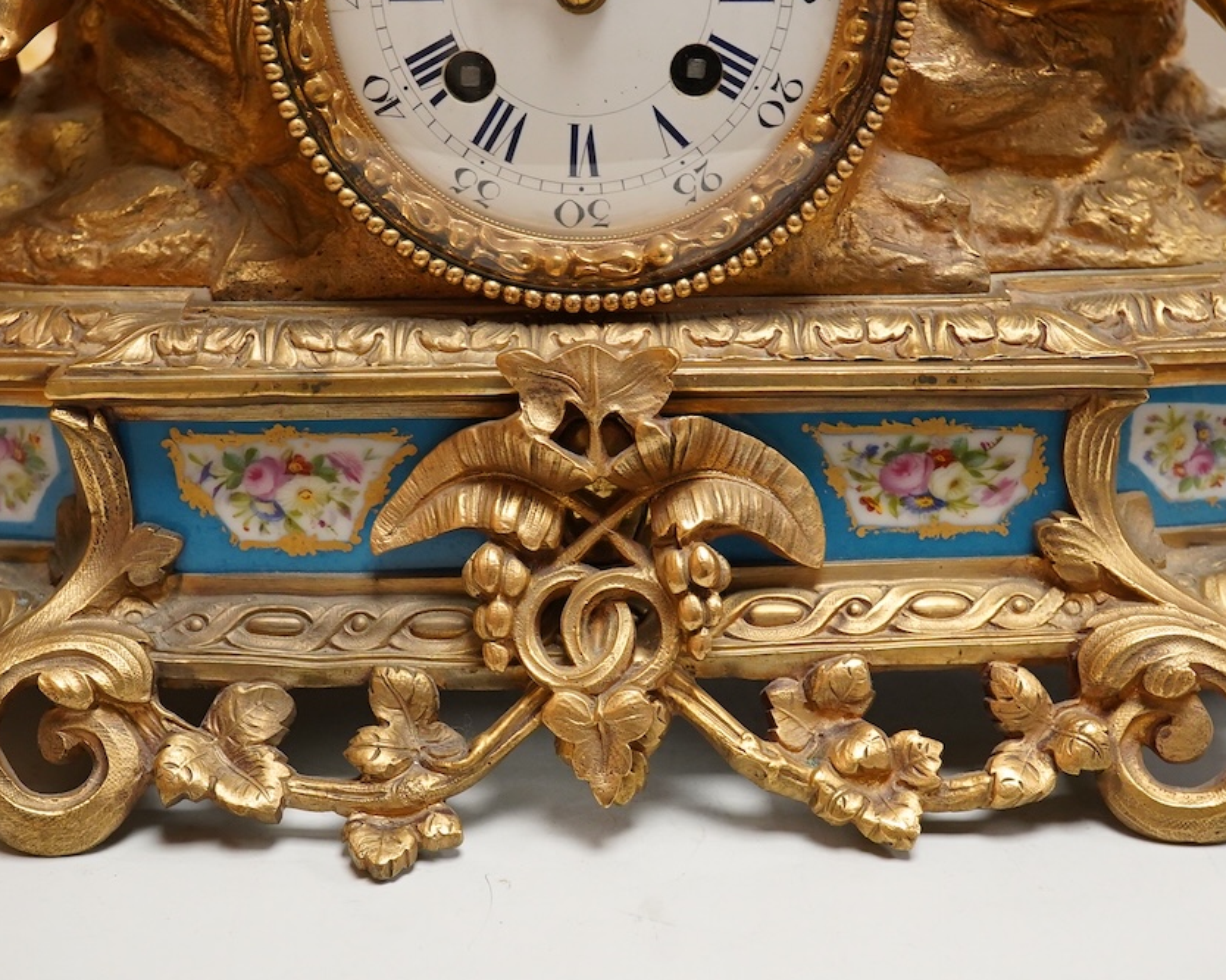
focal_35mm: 57
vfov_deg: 26.7
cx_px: 606
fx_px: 2068
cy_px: 530
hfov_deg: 33.0
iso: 2500
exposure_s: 1/160
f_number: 9
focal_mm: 30
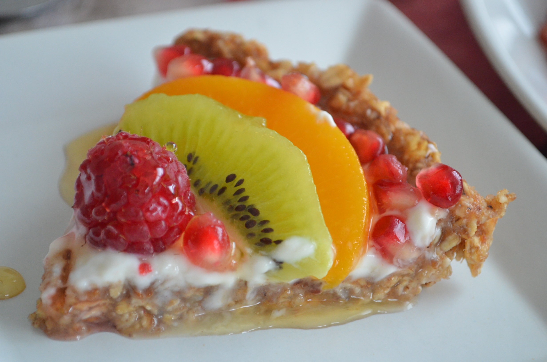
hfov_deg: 24.7
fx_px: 1251
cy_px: 181
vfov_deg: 16.5
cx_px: 274
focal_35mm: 82
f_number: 5.6
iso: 1600
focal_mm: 55
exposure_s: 1/30
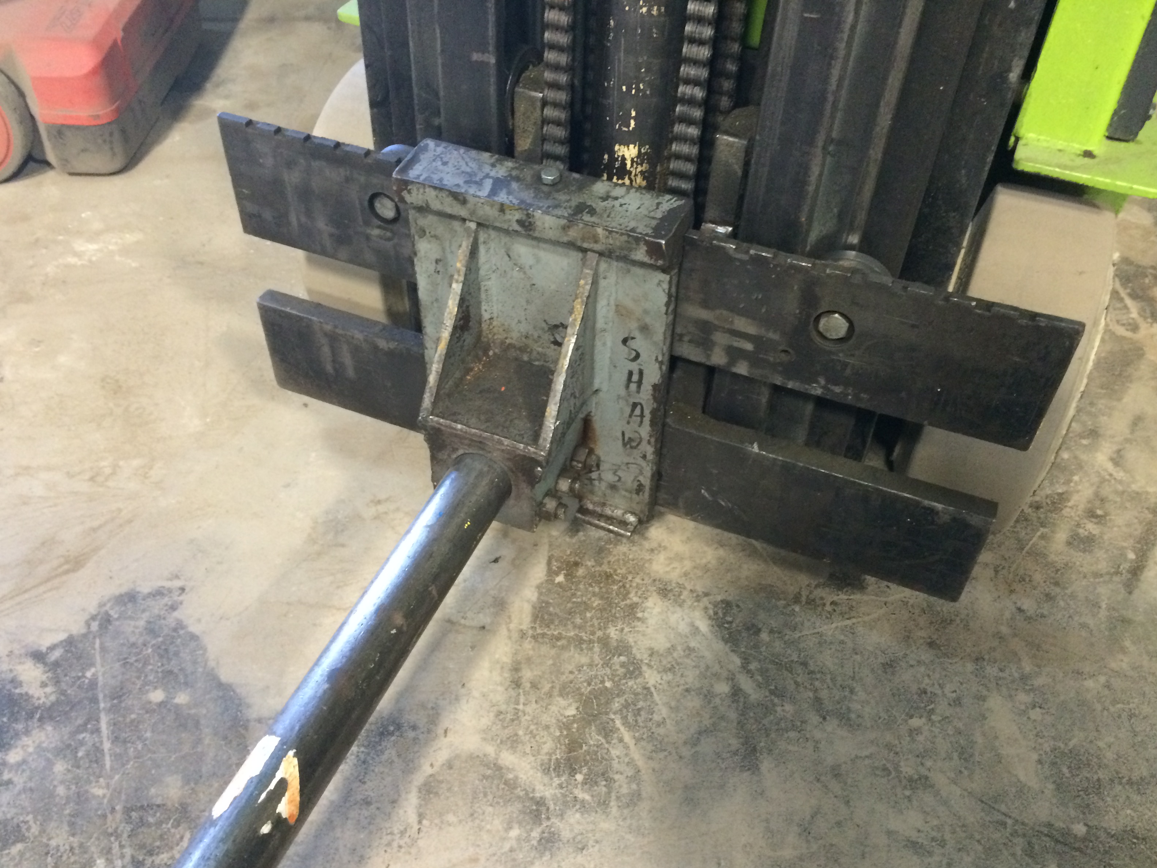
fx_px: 1003
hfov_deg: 60.0
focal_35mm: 30
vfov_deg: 46.8
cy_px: 447
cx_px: 586
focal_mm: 4.15
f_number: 2.2
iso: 320
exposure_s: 1/17
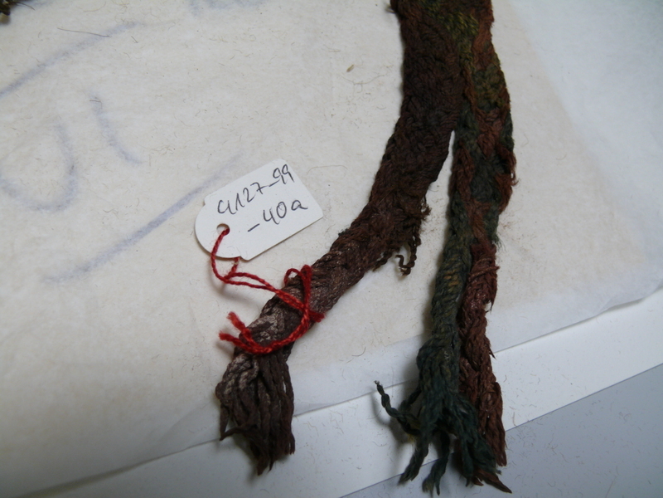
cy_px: 249
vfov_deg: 38.7
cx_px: 332
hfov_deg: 50.1
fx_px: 709
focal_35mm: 37
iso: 100
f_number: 2.8
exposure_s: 1/30
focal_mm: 7.9
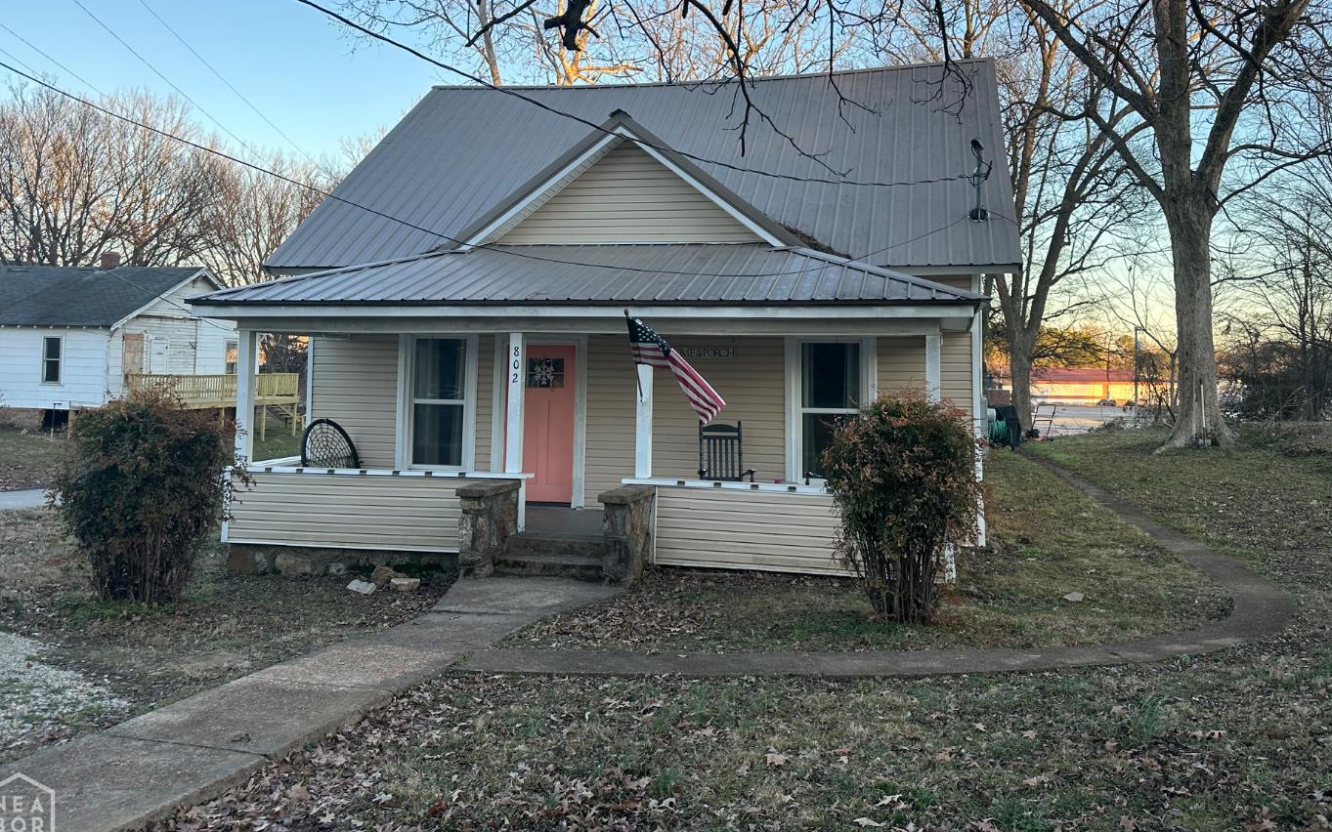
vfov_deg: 44.2
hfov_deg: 66.4
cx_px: 702
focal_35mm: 28
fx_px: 1016
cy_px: 314
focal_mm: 6.86
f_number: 1.78
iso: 80
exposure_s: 1/506
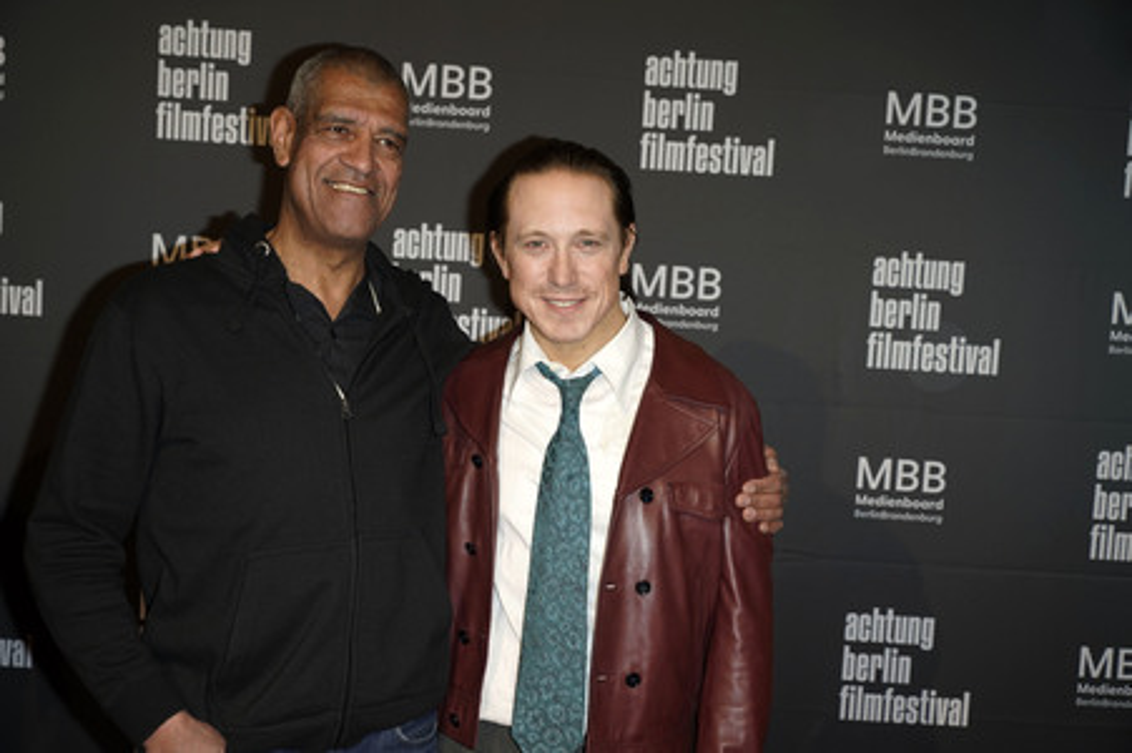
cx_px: 566
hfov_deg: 39.6
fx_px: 1571
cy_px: 376
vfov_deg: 27.0
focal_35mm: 50
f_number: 5.6
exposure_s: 1/200
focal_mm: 50
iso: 320
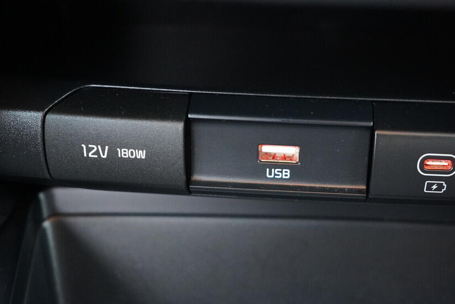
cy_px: 136
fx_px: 569
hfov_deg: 43.3
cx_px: 279
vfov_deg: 29.8
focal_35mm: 45
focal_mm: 24
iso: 5000
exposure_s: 1/40
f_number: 2.8
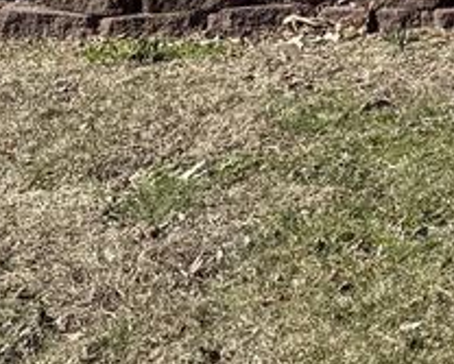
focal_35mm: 162
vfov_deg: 8.8
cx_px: 1133
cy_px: -460
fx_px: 2180
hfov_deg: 10.2
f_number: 1.78
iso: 80
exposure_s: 1/3584
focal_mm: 6.76
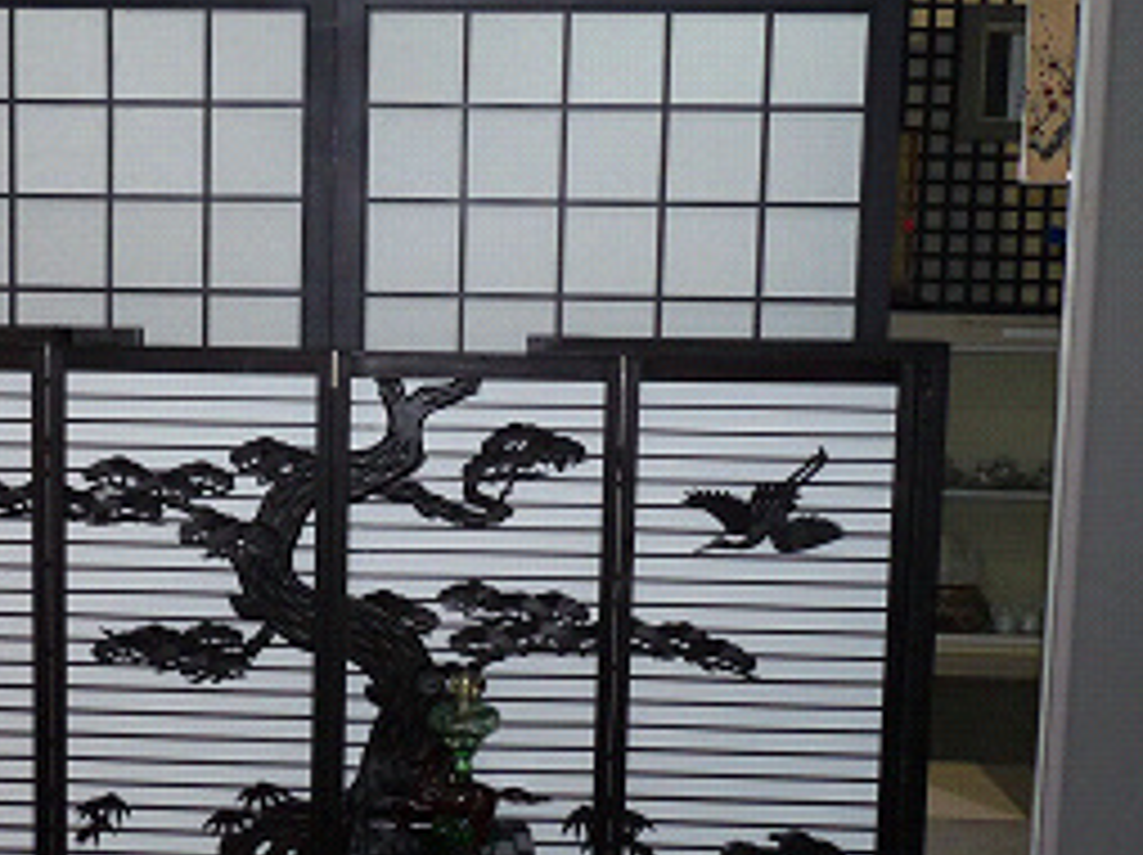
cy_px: 470
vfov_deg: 23.6
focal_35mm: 62
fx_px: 2045
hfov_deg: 30.8
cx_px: 304
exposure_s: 1/30
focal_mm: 4.8
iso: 100
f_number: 2.8
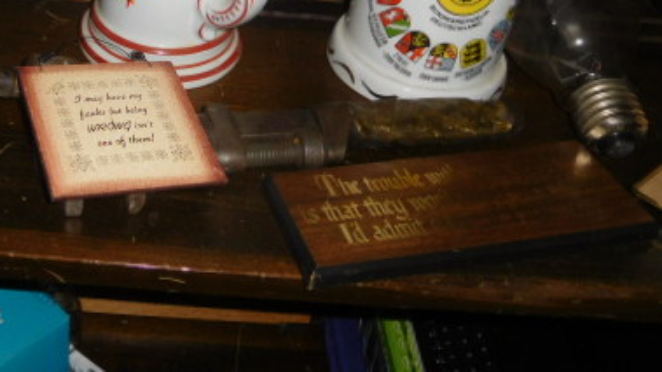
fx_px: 807
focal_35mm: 46
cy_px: 93
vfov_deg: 25.6
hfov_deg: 42.5
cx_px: 128
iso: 200
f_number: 3.4
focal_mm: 4.5
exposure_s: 1/30
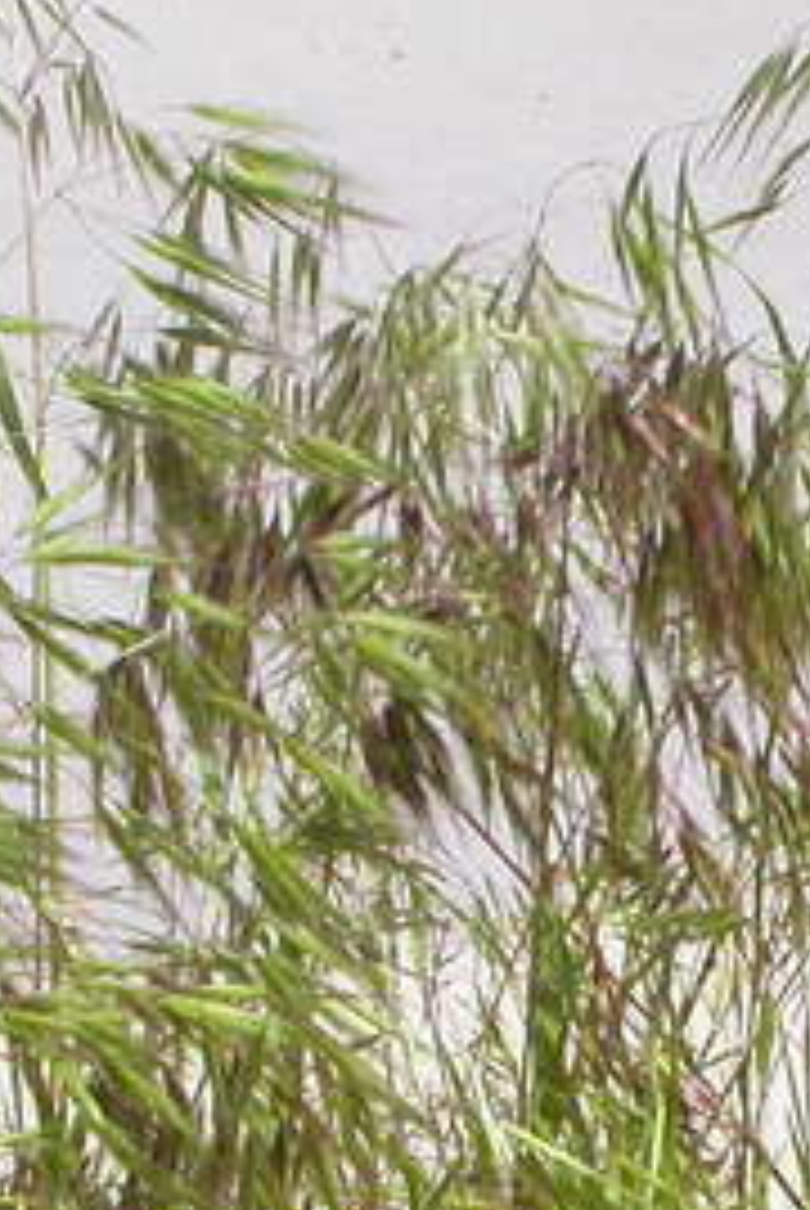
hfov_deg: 7.7
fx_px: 5924
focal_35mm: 176
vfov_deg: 11.6
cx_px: 986
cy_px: 1080
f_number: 7.7
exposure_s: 1/251
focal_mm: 11.8
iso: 100
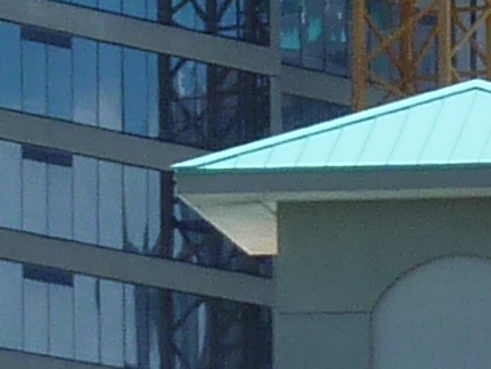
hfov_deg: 2.2
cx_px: -795
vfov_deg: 1.7
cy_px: 42
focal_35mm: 890
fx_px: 12632
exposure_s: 1/500
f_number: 4.3
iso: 80
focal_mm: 14.7
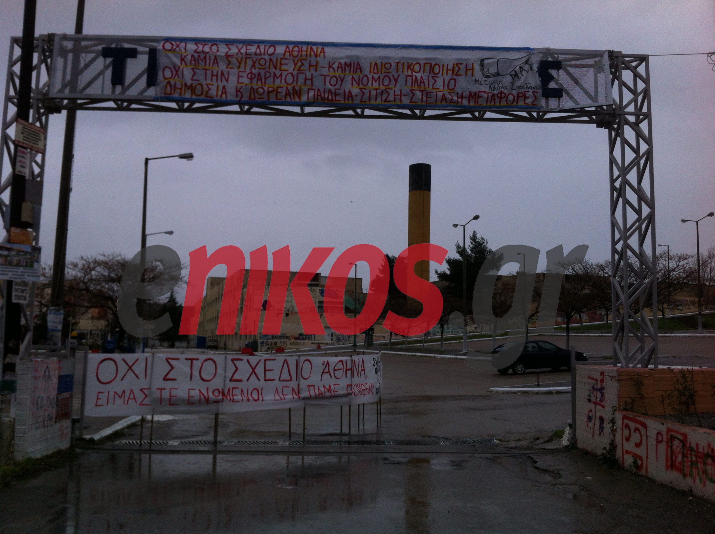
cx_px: 358
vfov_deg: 40.6
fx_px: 722
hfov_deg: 52.7
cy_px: 267
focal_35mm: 35
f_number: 2.8
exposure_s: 1/1129
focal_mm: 3.85
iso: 80
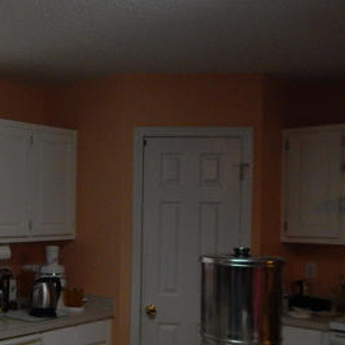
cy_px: 223
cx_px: -37
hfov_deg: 32.3
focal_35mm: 46
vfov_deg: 36.5
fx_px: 519
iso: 400
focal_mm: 4
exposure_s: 1/125
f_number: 3
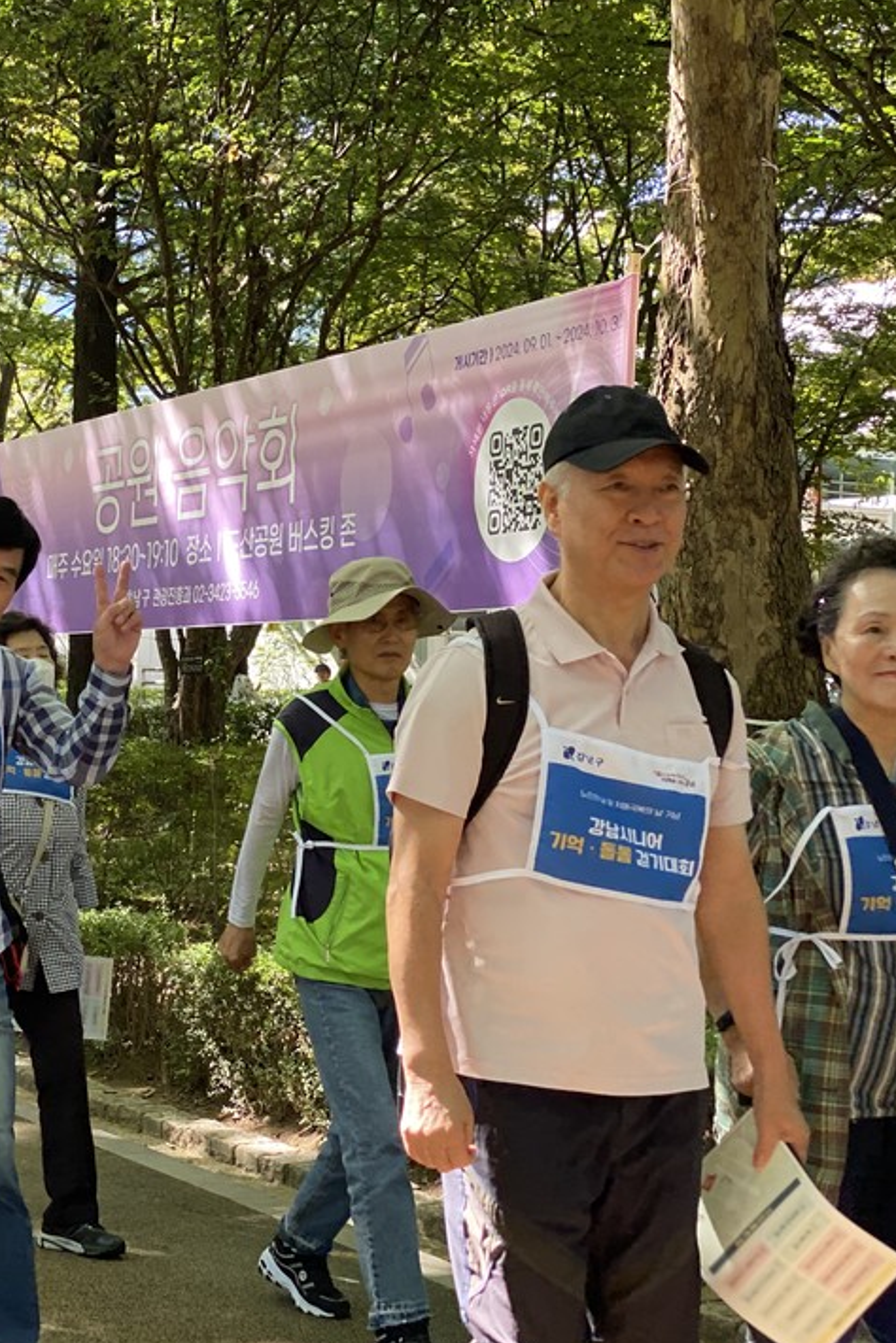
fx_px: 2725
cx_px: 87
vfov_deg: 27.7
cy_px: 674
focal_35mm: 73
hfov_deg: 18.4
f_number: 2
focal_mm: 6
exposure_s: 1/122
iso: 80
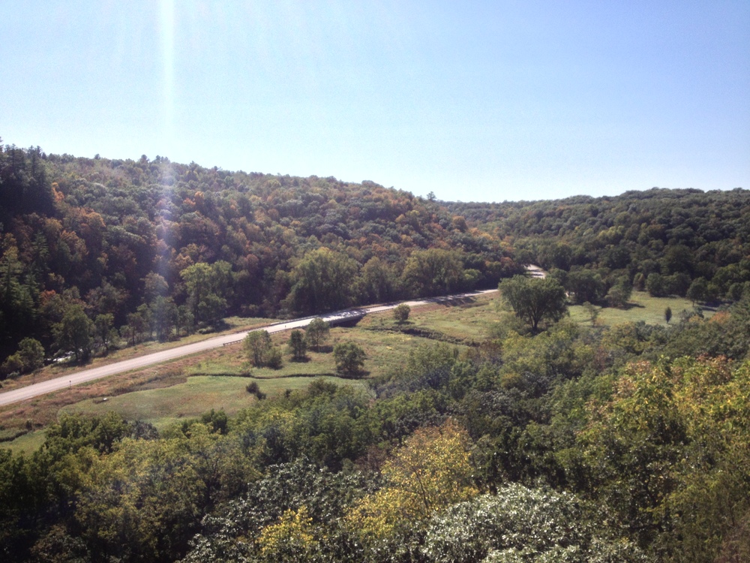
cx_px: 375
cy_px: 282
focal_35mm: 35
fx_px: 758
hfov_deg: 52.6
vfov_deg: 40.7
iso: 50
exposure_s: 1/3067
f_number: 2.4
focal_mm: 4.28
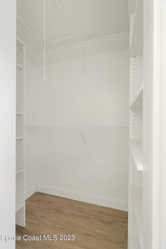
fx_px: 111
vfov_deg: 96.7
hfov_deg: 73.7
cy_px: 124
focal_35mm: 16
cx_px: 83
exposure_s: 1/3
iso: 320
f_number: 6.3
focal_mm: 16
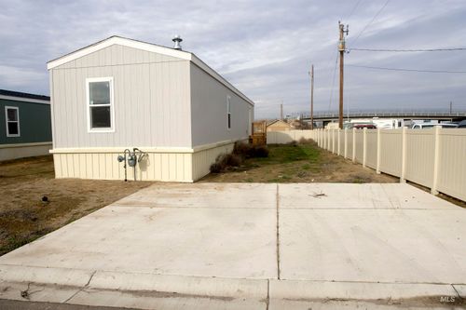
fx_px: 311
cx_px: 233
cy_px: 155
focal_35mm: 24
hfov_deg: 73.8
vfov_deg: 53.1
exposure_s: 1/1250
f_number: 5.6
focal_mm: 16
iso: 250
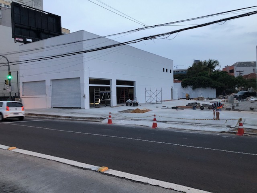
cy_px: 96
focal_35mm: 28
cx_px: 128
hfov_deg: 63.4
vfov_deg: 49.7
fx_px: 208
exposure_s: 1/24
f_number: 1.8
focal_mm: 3.99
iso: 40
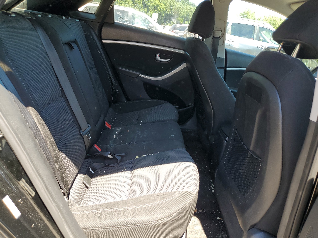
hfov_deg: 67.3
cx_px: 159
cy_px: 119
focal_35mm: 26
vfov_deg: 53.1
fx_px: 239
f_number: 1.5
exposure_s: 1/204
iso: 50
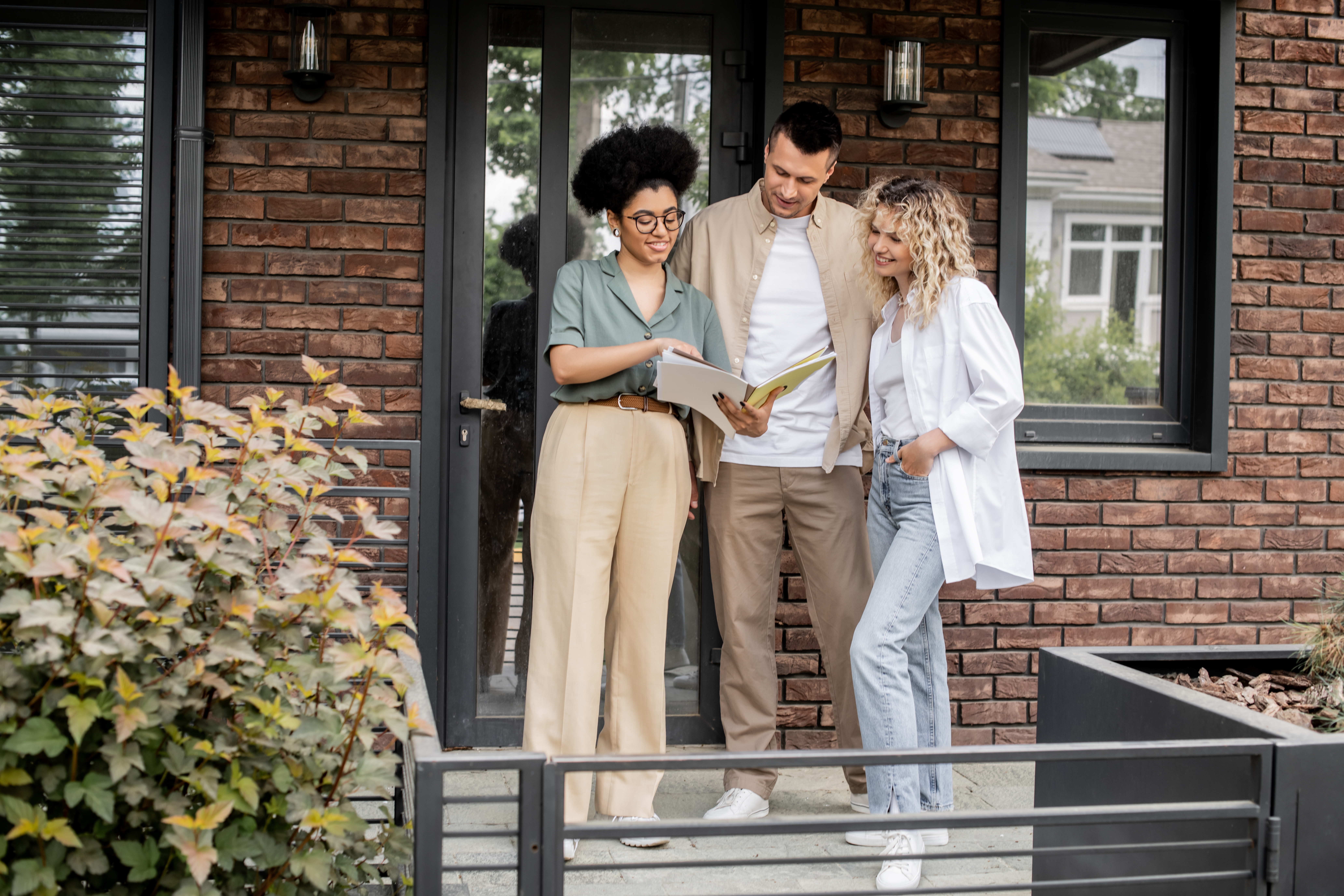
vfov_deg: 27.0
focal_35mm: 50
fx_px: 1867
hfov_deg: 39.6
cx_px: 672
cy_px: 448
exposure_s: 1/160
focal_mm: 50
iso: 160
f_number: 4
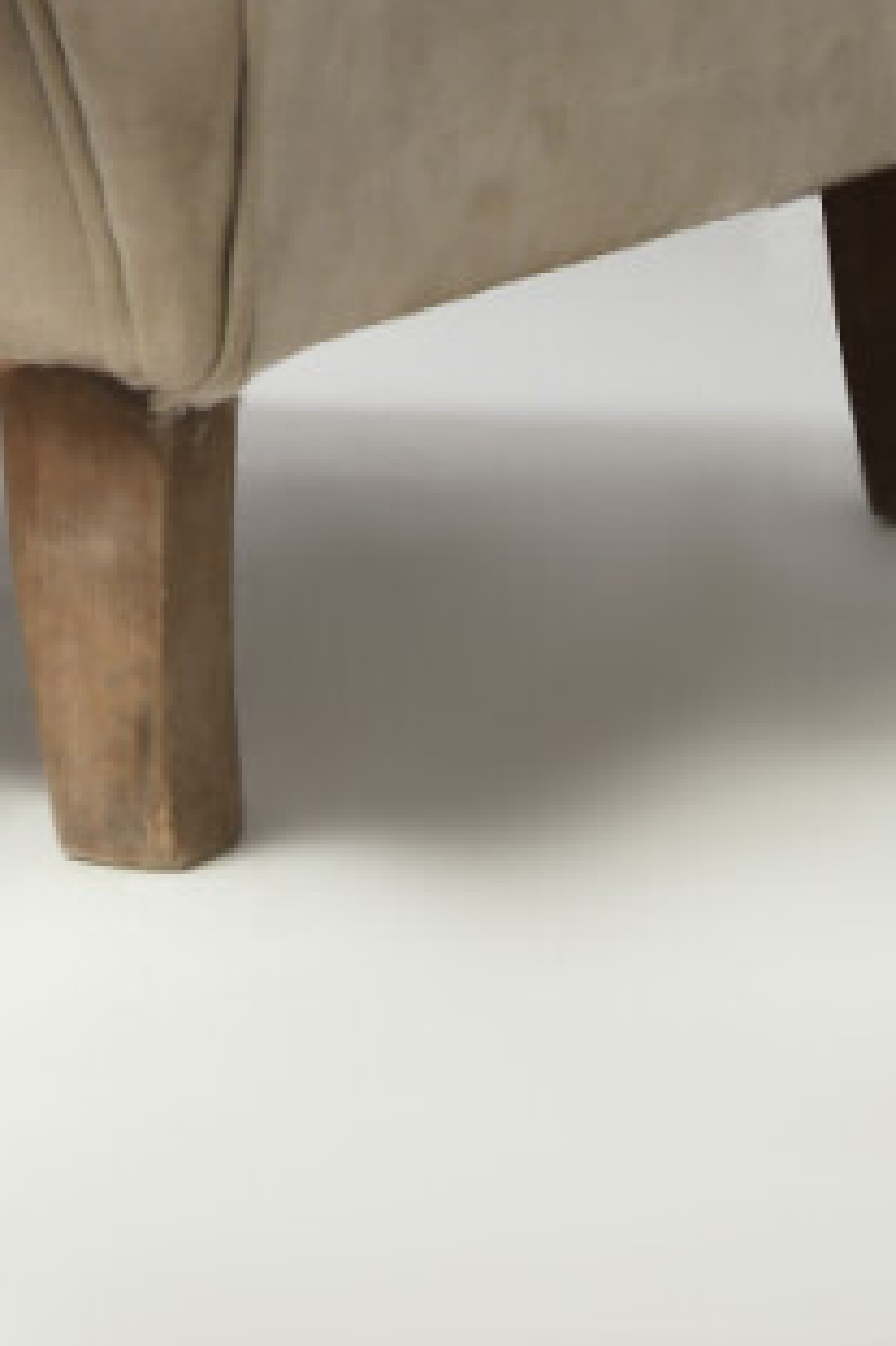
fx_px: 5195
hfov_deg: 9.6
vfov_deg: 13.1
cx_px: -372
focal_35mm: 139
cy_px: -1216
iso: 400
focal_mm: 36
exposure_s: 1/125
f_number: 5
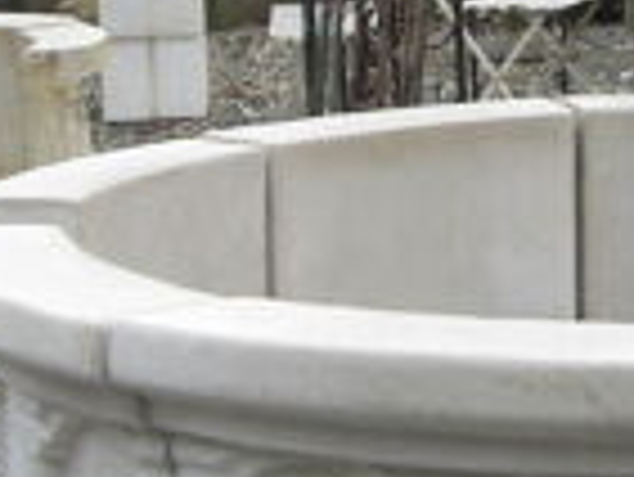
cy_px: 126
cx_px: 800
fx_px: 2438
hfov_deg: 14.3
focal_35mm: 133
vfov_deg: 11.1
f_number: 3
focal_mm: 6.9
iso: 50
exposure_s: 1/200
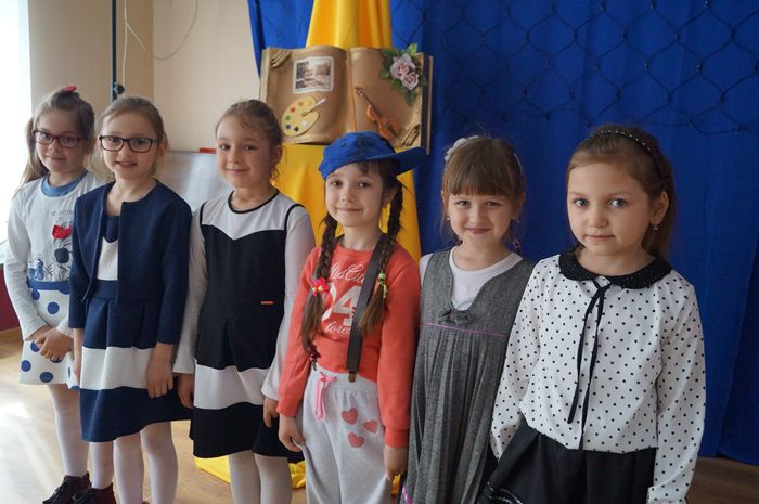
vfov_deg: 43.5
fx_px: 632
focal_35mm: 30
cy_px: 252
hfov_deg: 62.0
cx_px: 380
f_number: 4
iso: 1600
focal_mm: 20
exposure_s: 1/160
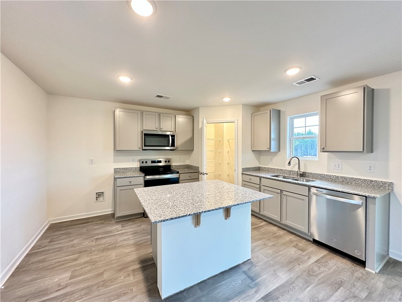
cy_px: 151
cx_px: 201
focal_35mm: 14
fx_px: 163
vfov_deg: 85.7
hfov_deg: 102.1
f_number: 2.2
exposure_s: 1/60
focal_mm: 2.22
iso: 250
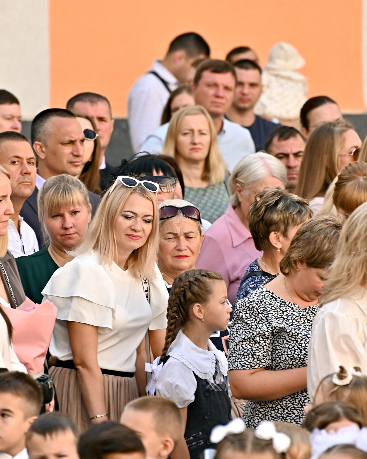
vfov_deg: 5.5
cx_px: 149
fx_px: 4793
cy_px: 230
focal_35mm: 353
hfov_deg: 4.4
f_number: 6.3
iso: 125
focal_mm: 250
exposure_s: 1/160
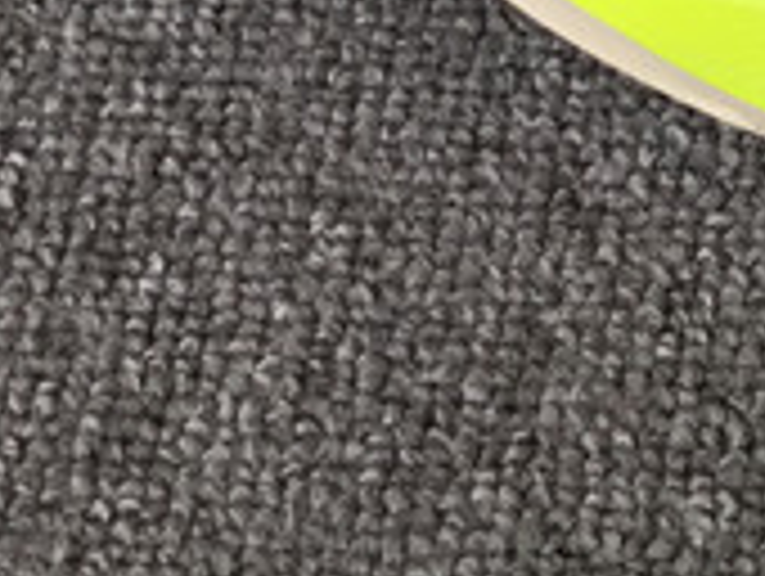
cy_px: -911
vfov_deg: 8.2
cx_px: 1606
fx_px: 3629
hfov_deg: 10.8
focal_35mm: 164
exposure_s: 1/123
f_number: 2.4
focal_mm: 3.3
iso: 25
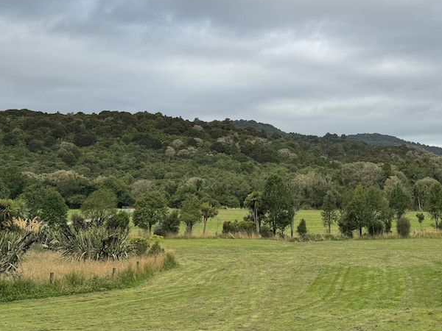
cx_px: 312
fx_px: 613
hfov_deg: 39.0
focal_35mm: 48
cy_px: 134
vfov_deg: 30.2
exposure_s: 1/4310
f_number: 1.78
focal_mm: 6.86
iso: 80
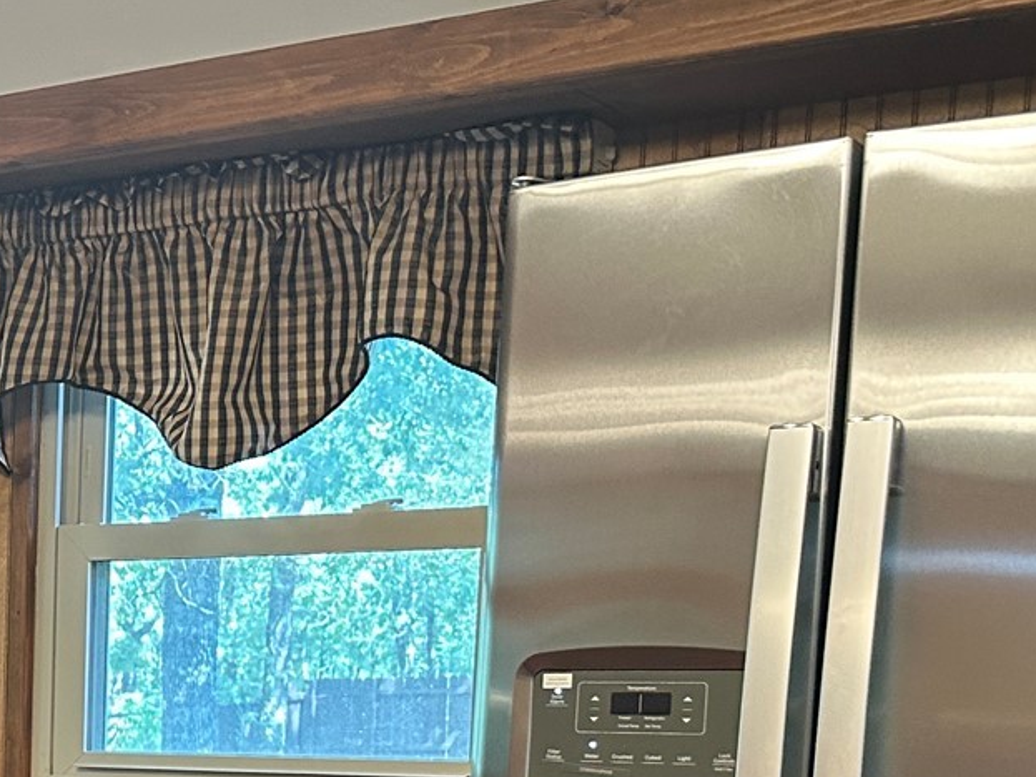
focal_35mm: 74
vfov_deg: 18.7
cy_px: 955
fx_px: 2214
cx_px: -233
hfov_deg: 23.8
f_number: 1.78
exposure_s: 1/60
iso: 320
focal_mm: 6.86
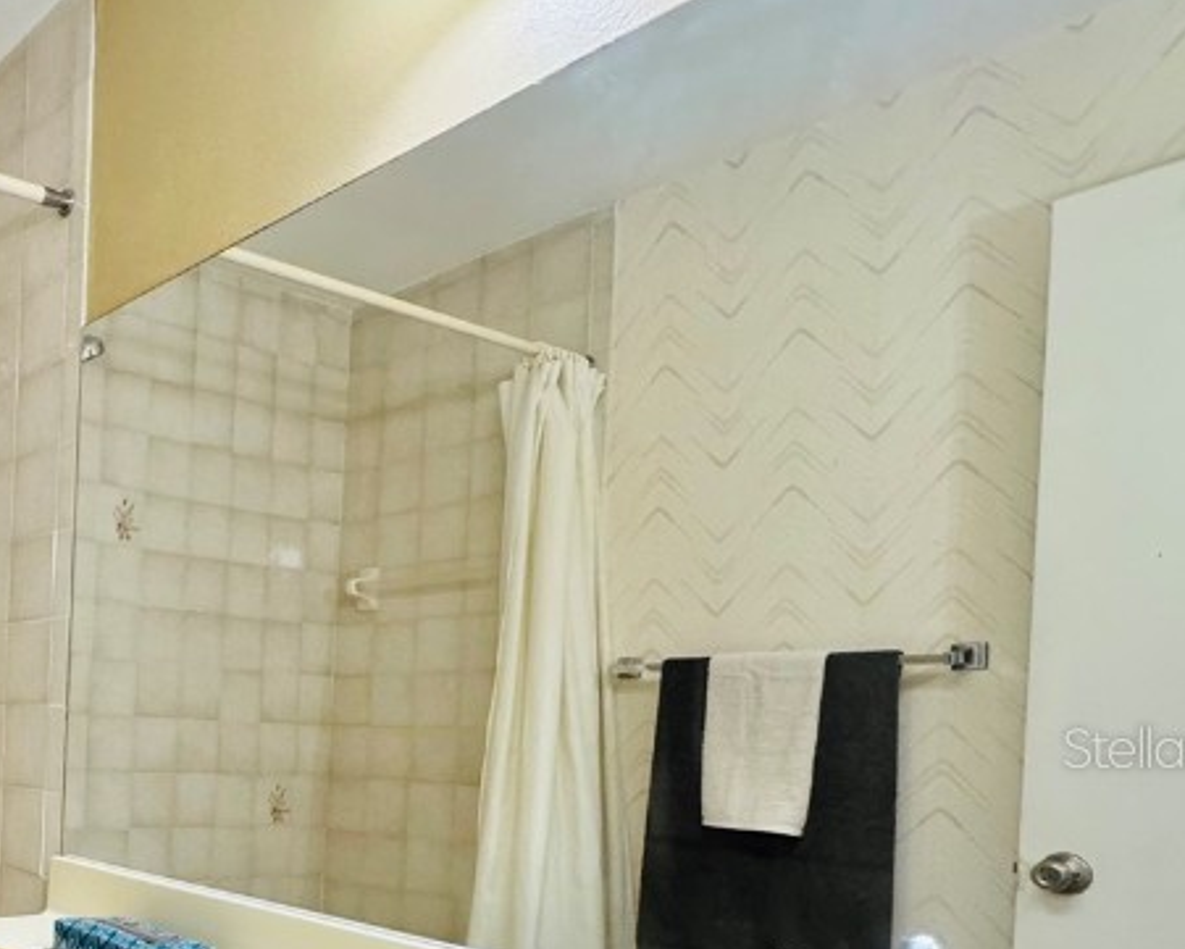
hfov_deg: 46.5
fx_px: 1087
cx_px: -34
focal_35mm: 31
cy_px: 747
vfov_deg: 45.0
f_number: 2.2
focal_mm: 2.22
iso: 250
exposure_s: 1/120
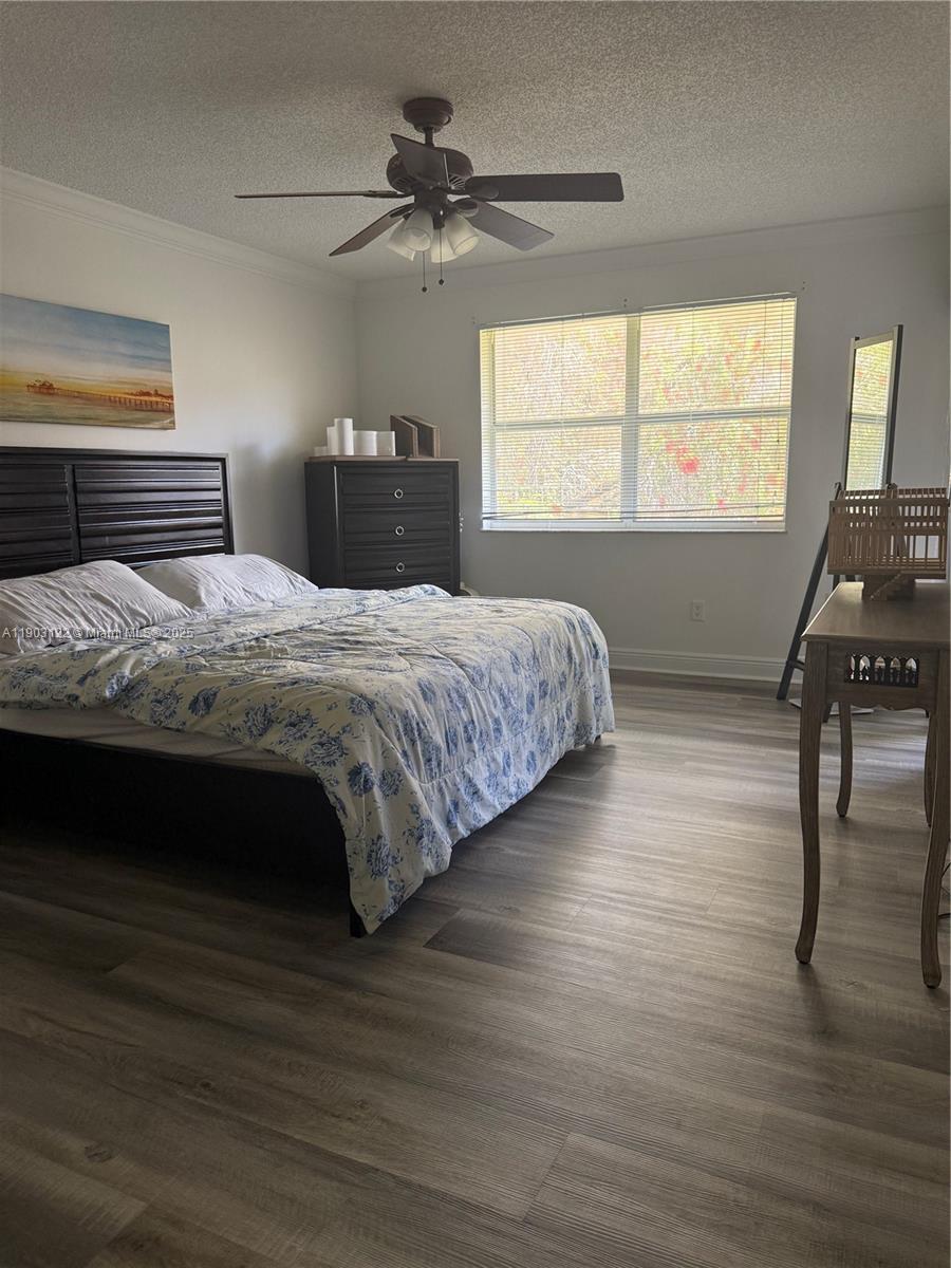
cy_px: 634
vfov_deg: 71.6
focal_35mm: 24
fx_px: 879
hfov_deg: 56.8
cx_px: 476
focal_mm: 6.76
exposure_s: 1/98
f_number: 1.78
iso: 200
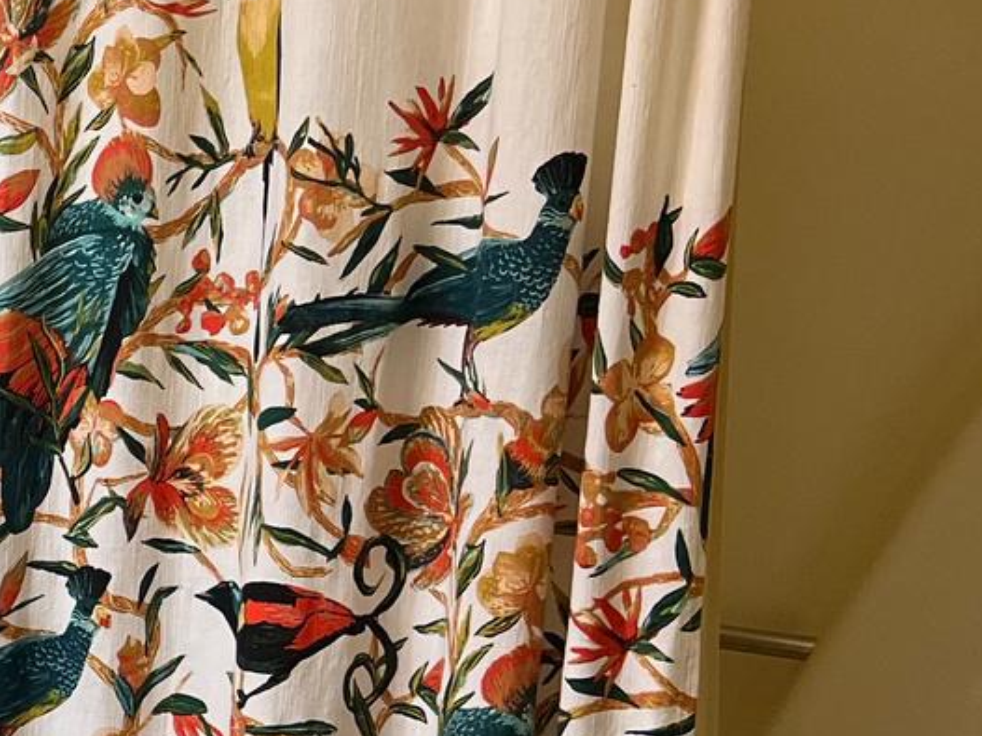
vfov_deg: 14.6
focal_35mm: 101
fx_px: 2865
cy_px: 507
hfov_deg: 16.5
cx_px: -749
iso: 64
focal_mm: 5.7
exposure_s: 1/60
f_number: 1.5
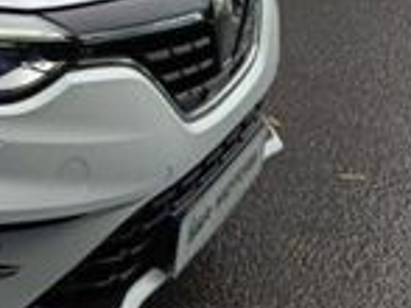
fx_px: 1163
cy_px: -28
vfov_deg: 14.7
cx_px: -394
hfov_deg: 16.0
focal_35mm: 98
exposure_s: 1/153
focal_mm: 5.59
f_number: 1.88
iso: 53
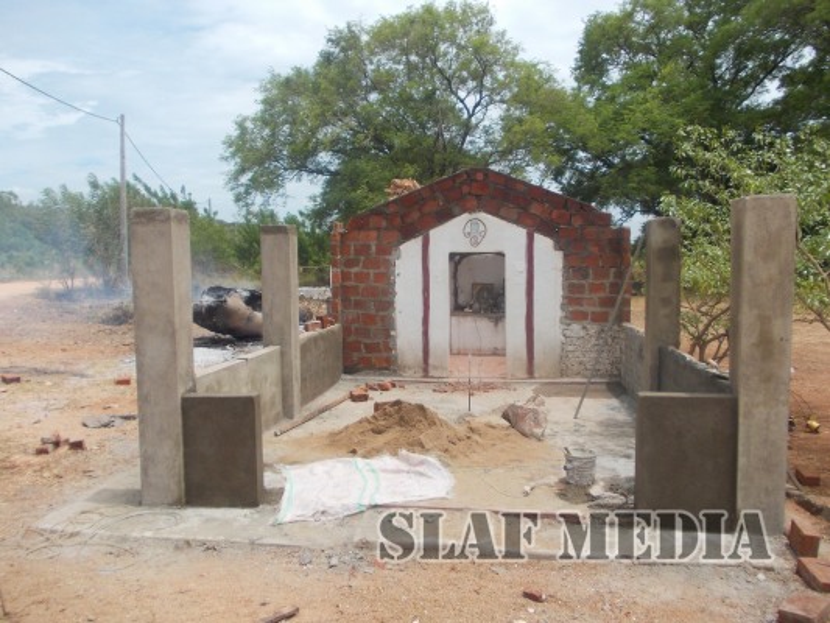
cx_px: 415
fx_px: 672
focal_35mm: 28
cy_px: 312
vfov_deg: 49.8
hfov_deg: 63.4
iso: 80
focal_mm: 4
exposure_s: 1/400
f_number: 5.4
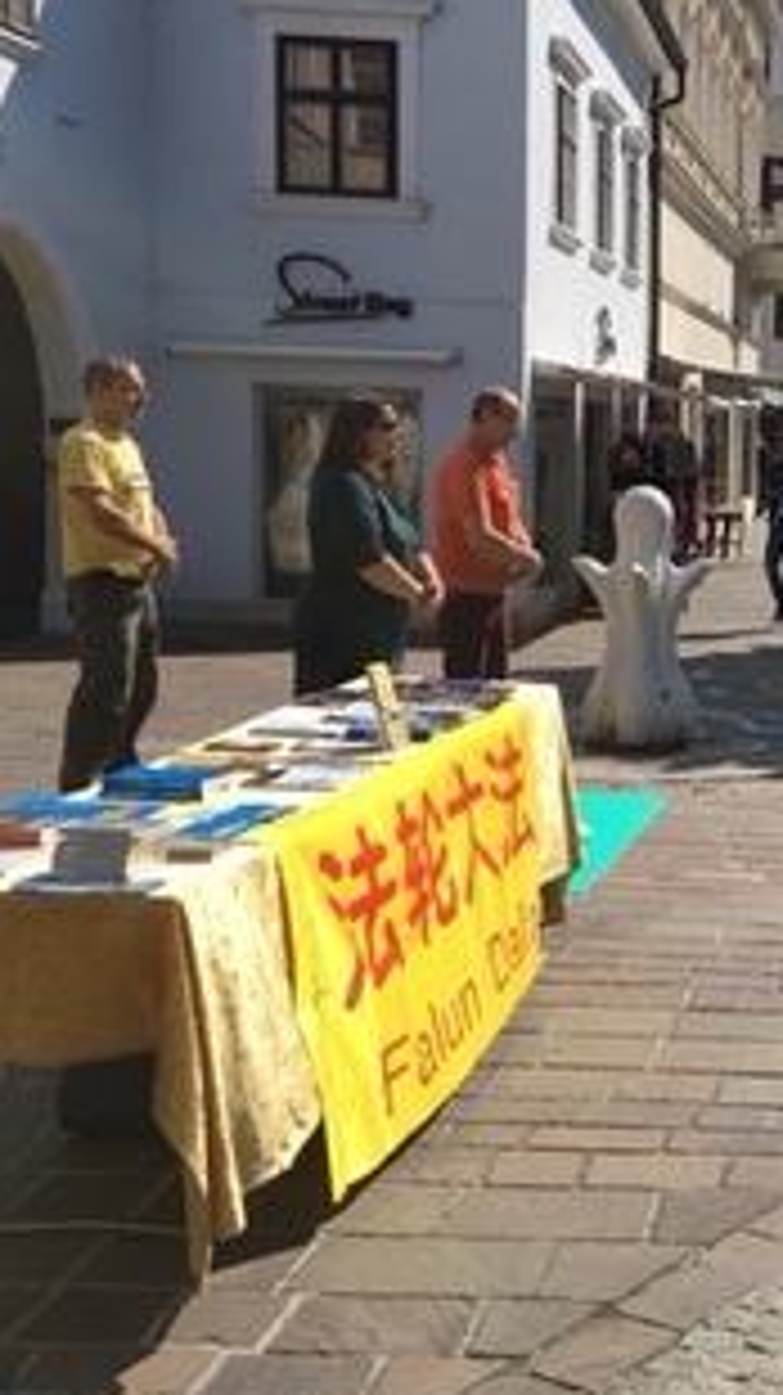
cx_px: 976
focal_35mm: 51
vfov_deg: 40.5
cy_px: 614
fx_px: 1886
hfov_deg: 21.5
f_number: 2.2
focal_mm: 4.15
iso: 25
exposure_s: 1/1709
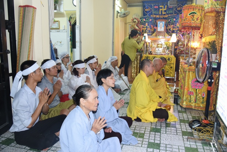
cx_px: 114
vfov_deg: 43.6
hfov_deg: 61.9
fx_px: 189
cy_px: 76
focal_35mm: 30
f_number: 4.5
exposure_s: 1/25
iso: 800
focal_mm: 30
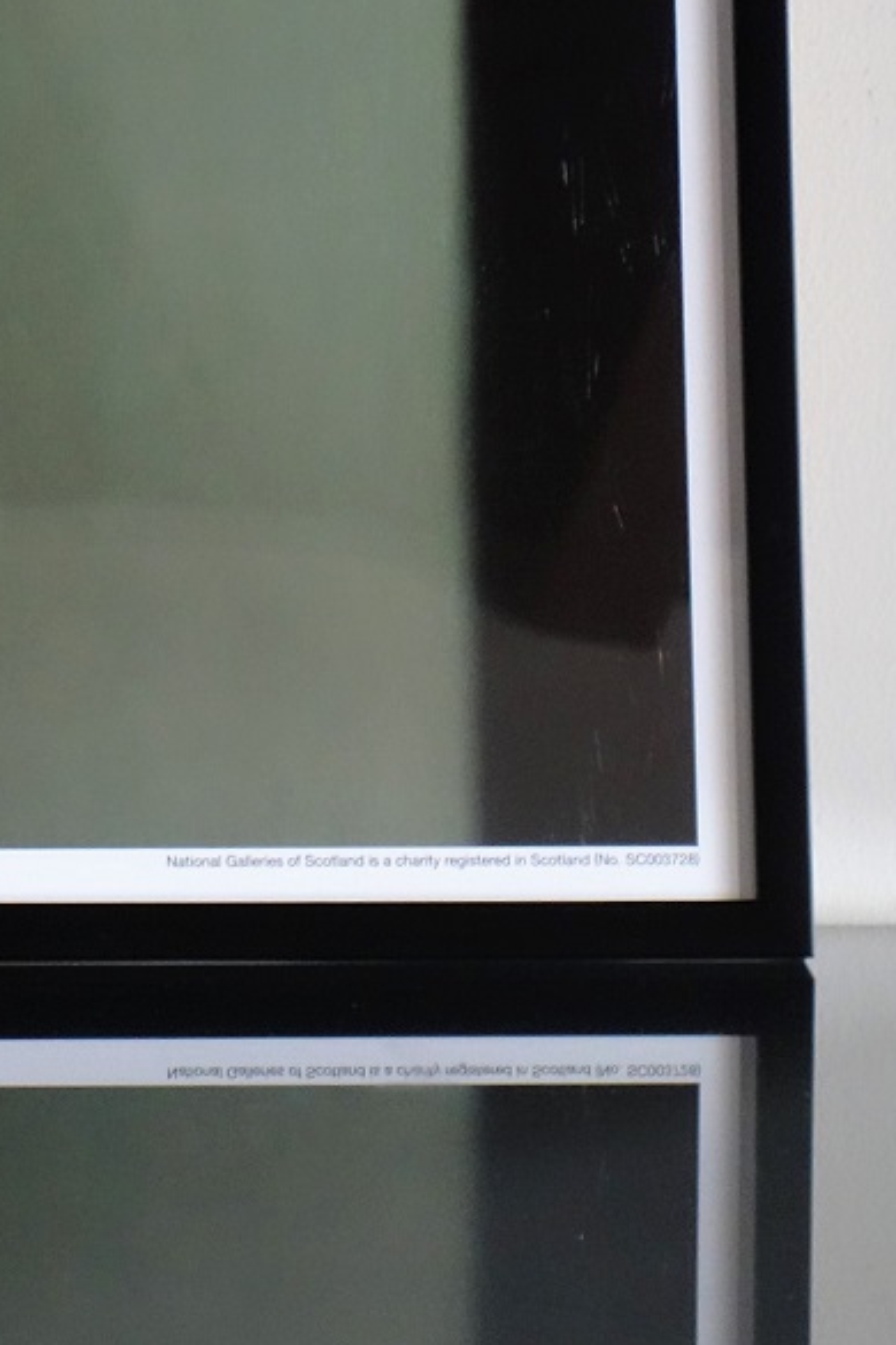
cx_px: -91
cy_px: -269
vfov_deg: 9.1
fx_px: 8325
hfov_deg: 6.1
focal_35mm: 223
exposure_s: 1/50
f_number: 4.5
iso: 800
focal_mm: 29.8
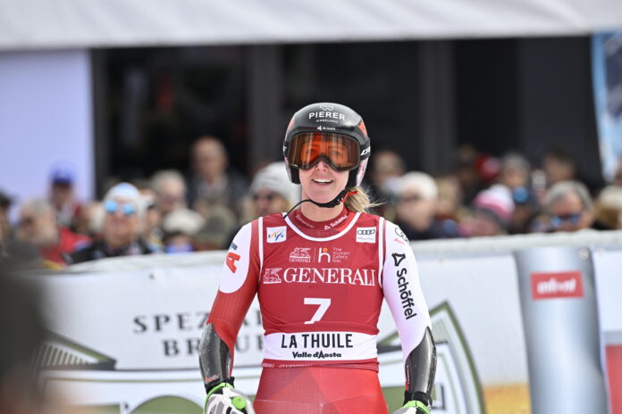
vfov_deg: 3.5
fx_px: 6738
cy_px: 207
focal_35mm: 390
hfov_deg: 5.3
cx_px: 311
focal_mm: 390
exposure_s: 1/3200
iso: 800
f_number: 6.3
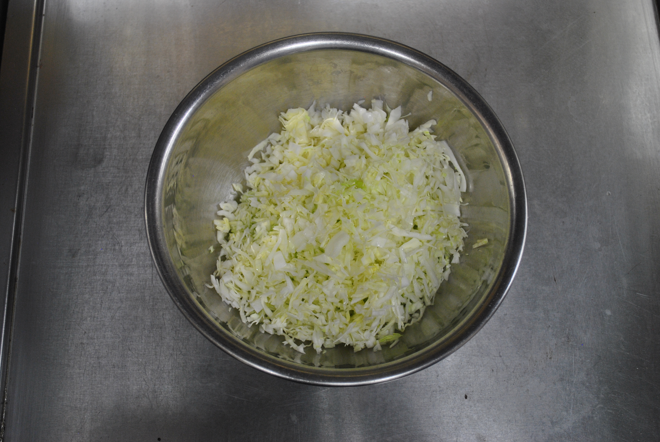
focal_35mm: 51
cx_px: 330
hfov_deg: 38.8
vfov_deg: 26.6
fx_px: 936
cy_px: 221
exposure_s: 1/40
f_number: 5
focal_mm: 34
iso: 400
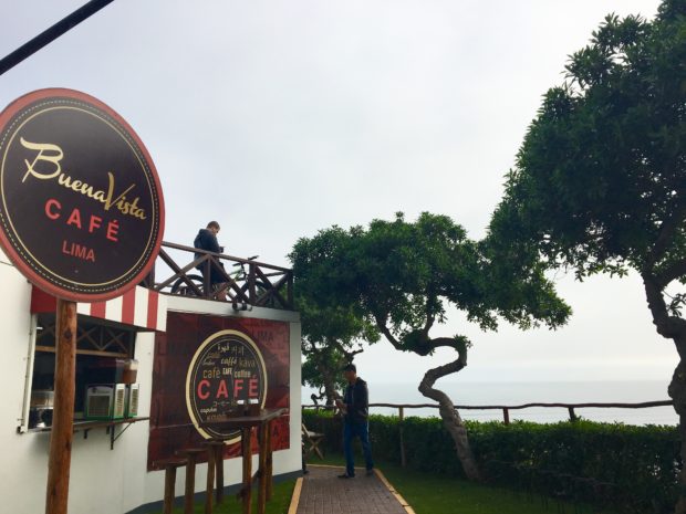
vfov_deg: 48.2
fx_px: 575
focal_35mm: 29
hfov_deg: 61.7
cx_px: 343
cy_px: 257
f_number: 2.2
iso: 25
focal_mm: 4.15
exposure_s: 1/1876
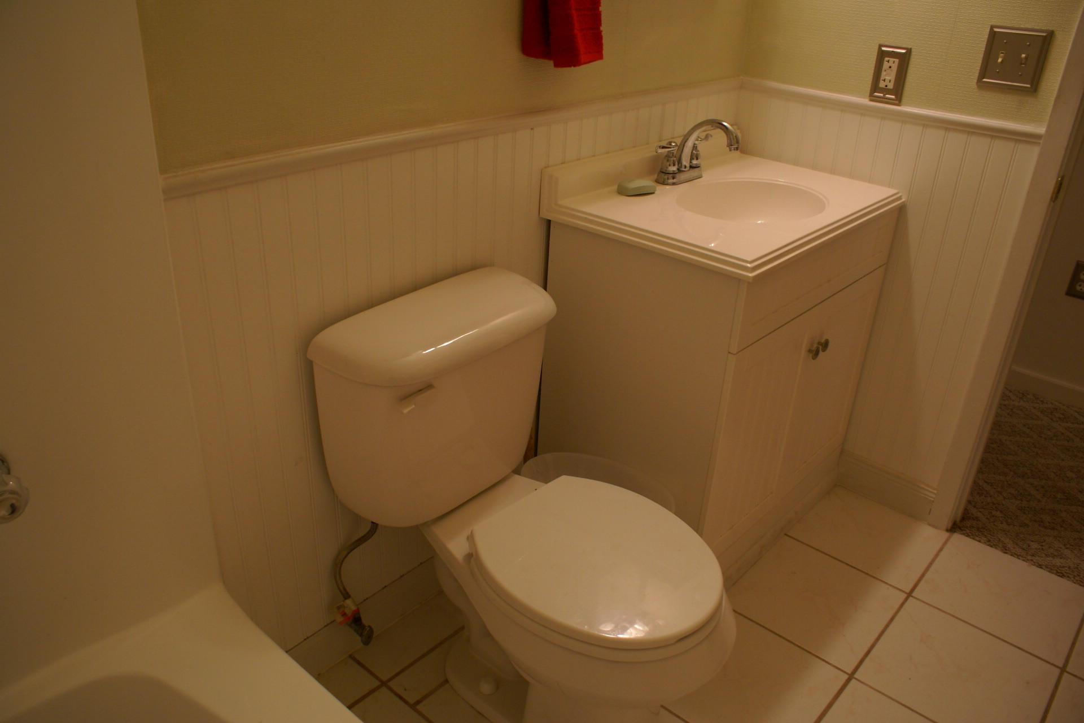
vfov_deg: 47.9
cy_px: 362
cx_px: 542
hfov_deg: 67.4
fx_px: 813
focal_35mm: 27
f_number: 3.5
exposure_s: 1/30
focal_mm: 18
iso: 250
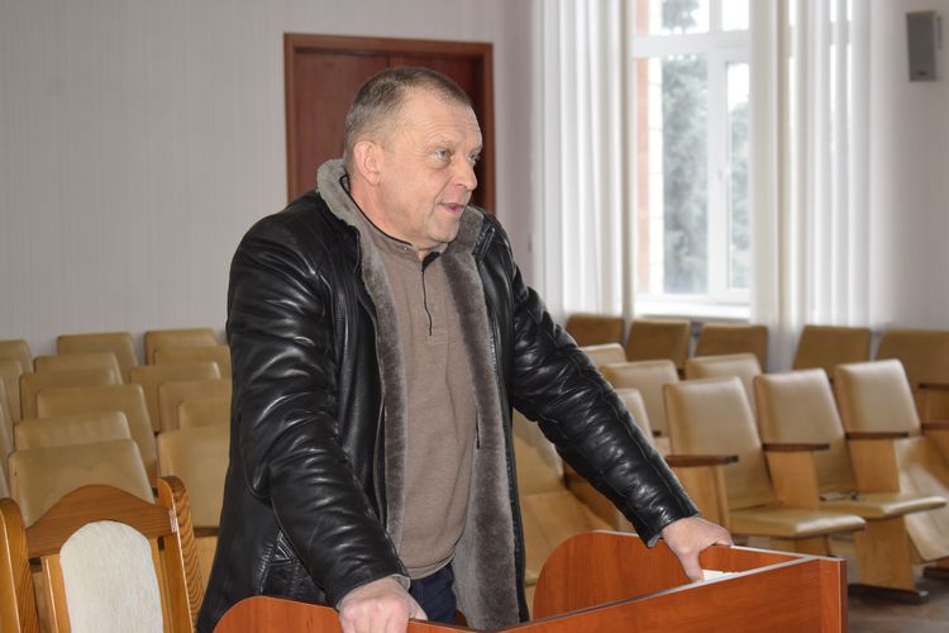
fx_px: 2175
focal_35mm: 82
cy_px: 316
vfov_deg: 16.6
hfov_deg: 24.6
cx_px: 474
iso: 1000
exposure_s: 1/60
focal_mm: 55
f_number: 5.6
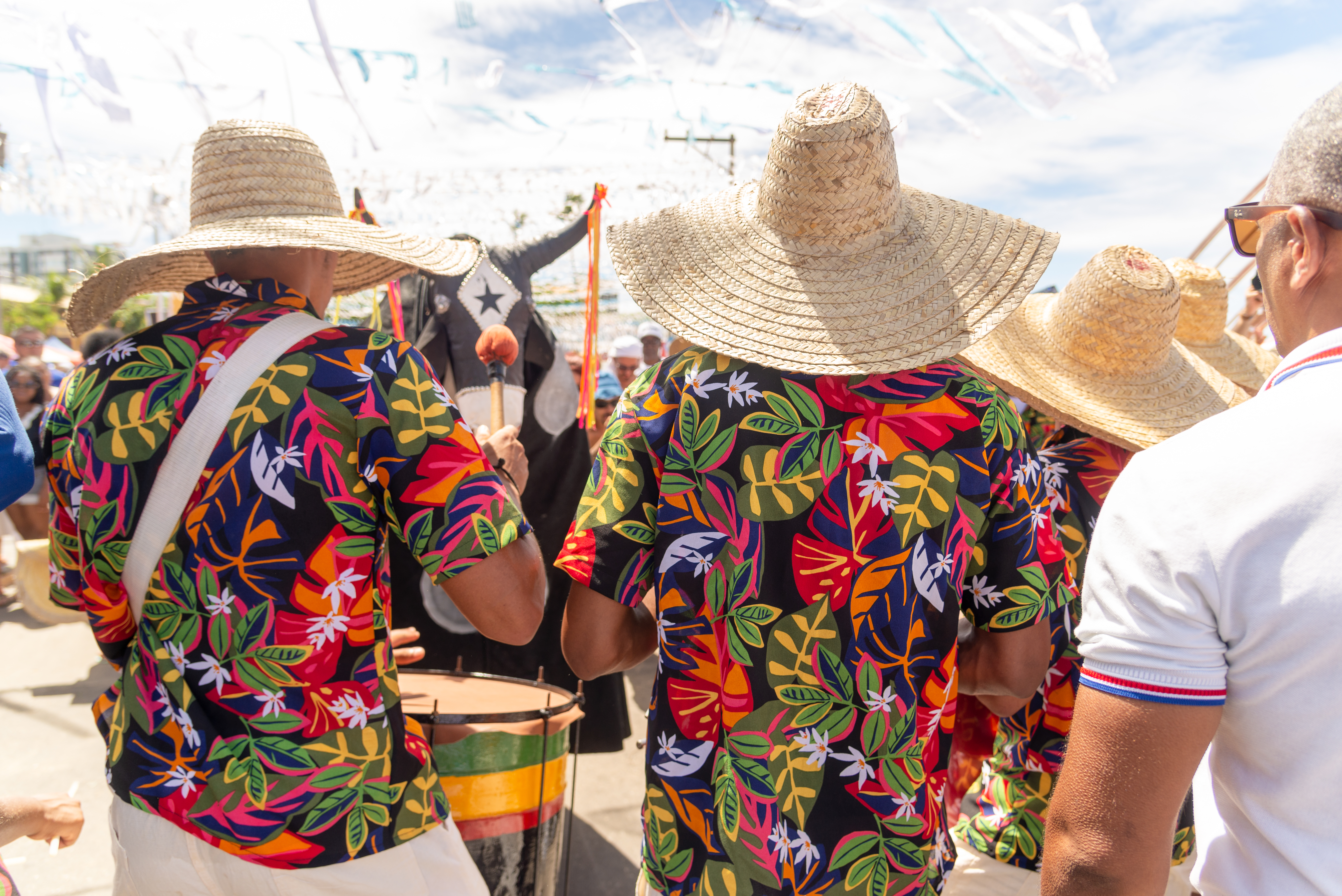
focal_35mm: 24
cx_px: 671
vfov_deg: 53.2
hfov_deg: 73.7
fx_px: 895
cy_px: 448
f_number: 4
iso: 100
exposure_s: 1/400
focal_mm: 24
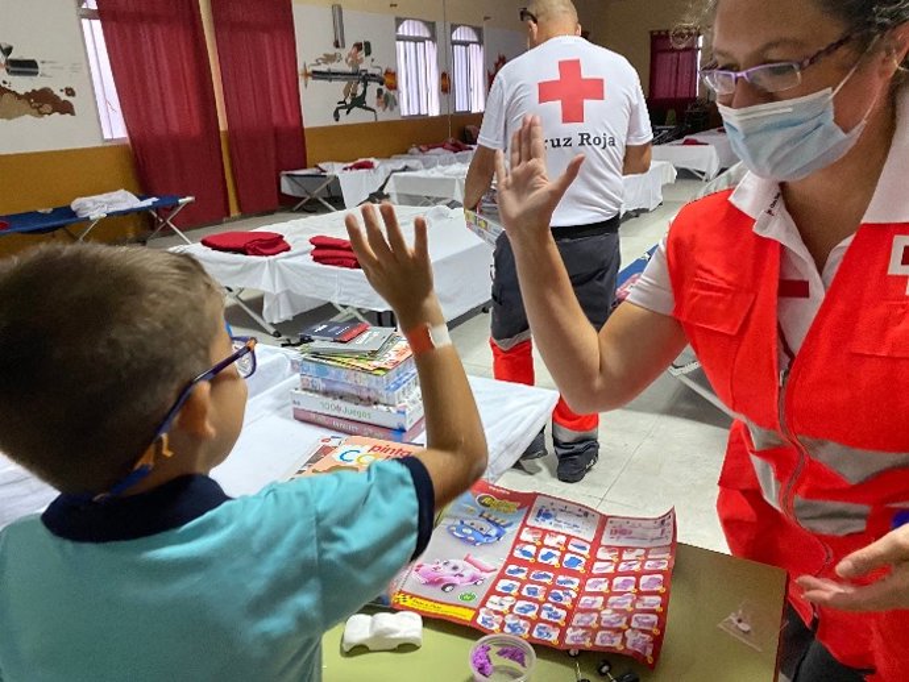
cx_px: 454
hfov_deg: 67.3
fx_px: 683
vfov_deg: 53.1
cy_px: 341
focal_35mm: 26
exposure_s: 1/50
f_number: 1.8
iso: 320
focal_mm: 4.25
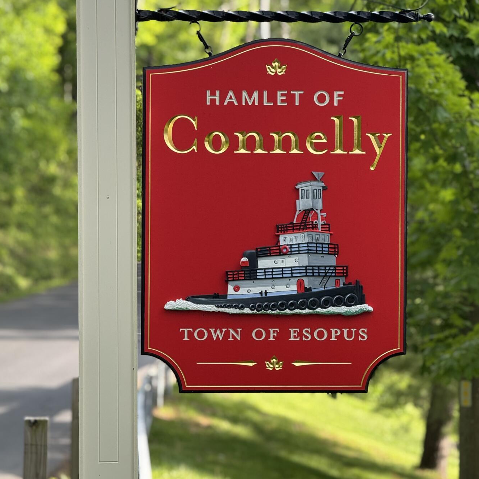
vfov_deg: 11.0
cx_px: 267
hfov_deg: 11.0
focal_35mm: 159
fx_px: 2489
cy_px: 195
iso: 80
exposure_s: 1/99
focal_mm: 15.66
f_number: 2.8
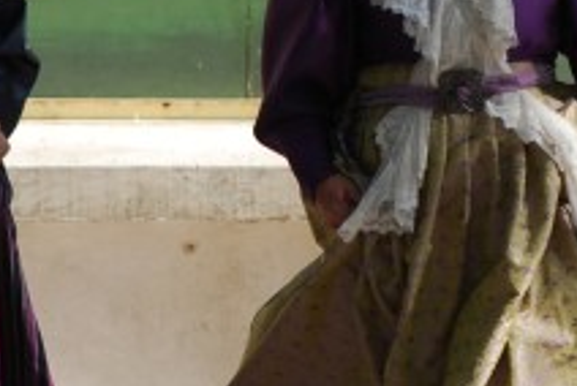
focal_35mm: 764
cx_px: 457
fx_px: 12260
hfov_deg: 2.7
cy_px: 83
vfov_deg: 1.8
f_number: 5.6
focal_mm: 135
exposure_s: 1/500
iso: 200
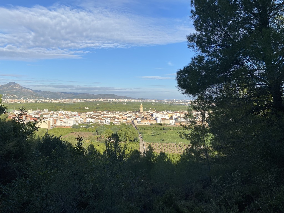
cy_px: 106
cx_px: 142
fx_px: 213
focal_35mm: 26
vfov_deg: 53.1
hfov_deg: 67.3
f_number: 1.8
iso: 32
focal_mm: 4.25
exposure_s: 1/2890
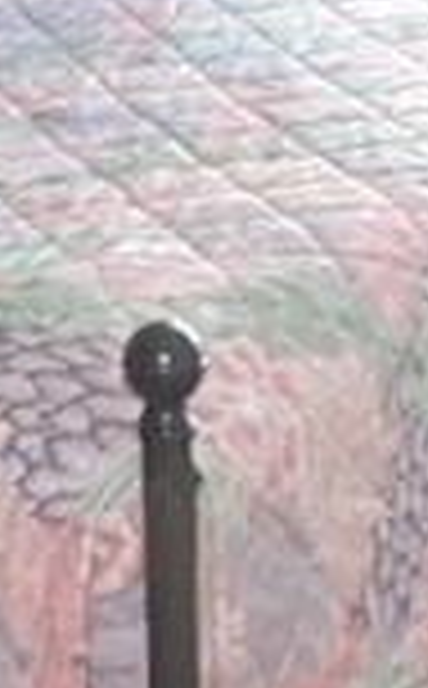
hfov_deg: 6.5
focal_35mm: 200
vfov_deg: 10.5
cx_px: 545
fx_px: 3750
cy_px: 121
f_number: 3
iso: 220
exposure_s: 1/40
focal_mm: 4.3
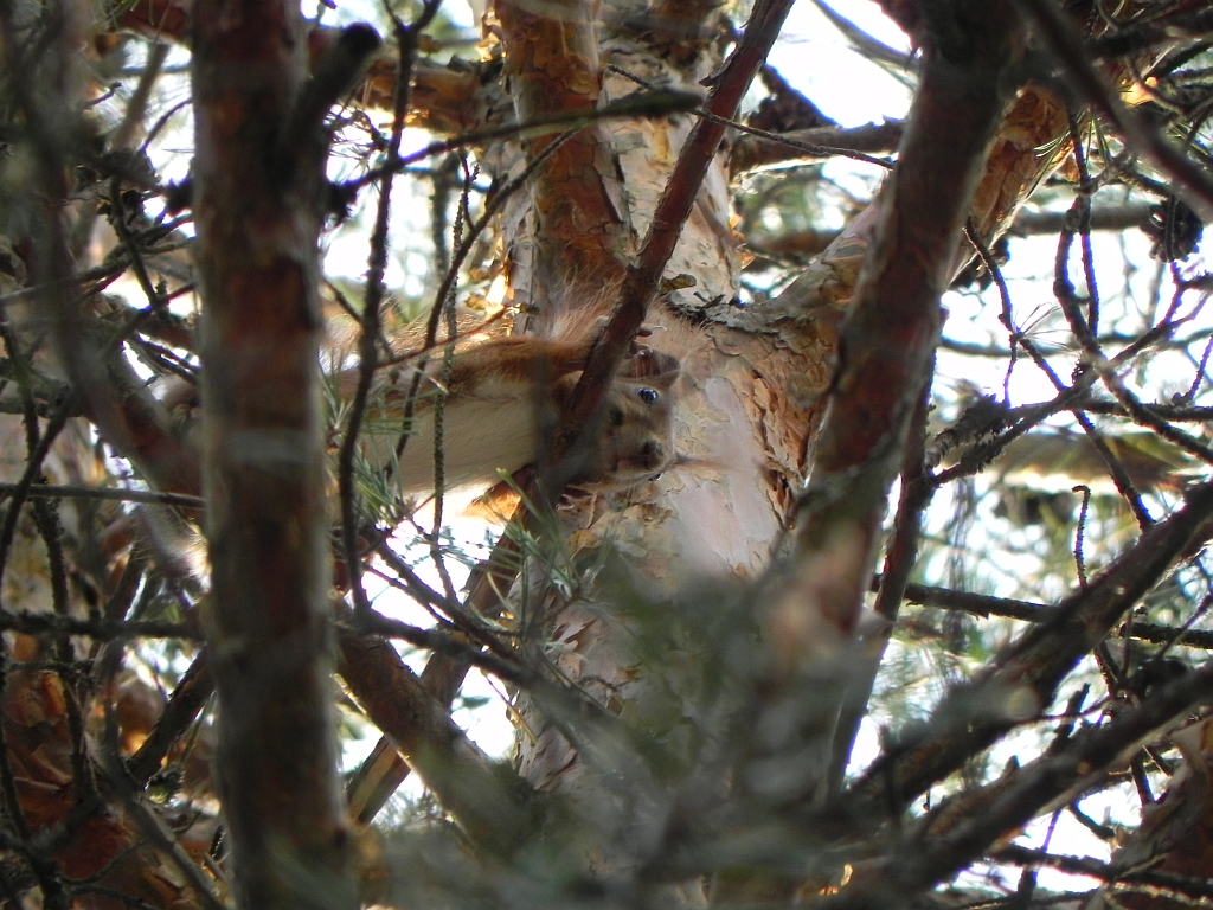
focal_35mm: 678
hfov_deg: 2.9
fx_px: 23758
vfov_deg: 2.2
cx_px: 606
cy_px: 455
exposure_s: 1/113
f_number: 5
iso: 160
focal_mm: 120
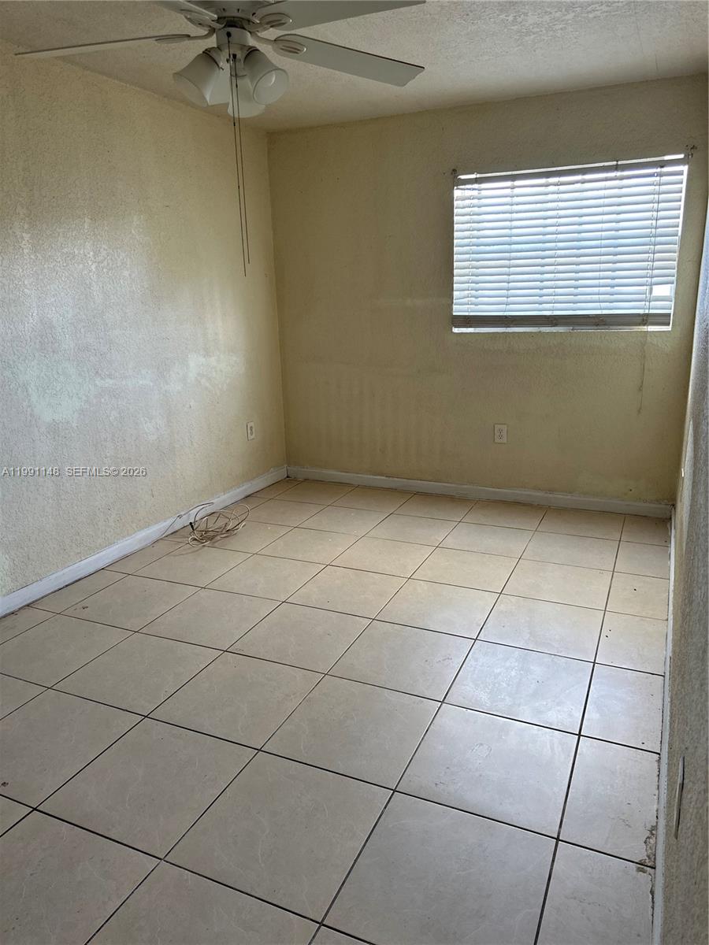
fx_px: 655
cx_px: 354
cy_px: 472
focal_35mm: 24
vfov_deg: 71.6
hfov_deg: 56.8
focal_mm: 6.86
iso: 160
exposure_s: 1/120
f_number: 1.78
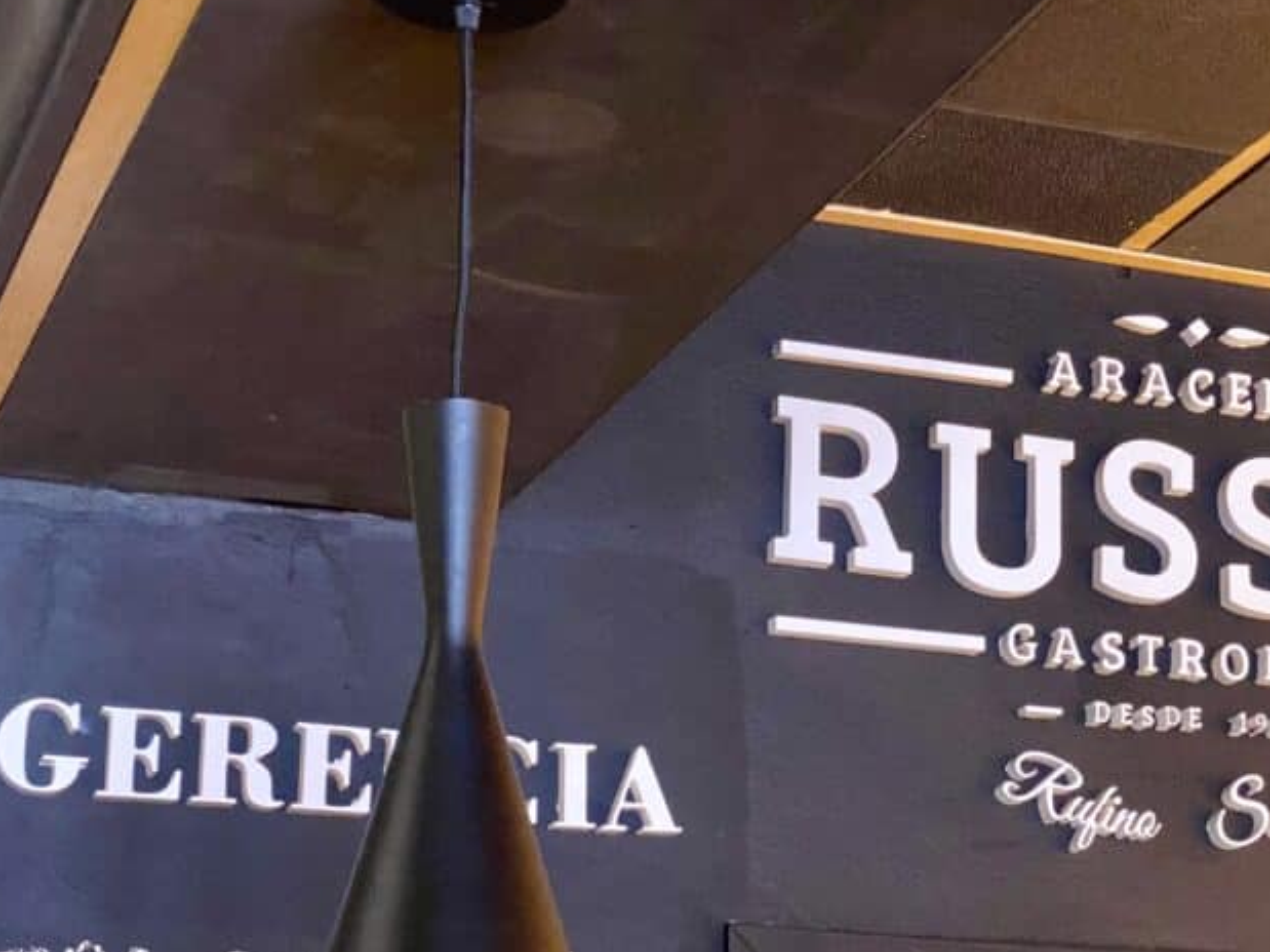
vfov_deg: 17.1
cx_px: 1040
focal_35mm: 86
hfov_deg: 22.4
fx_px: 3155
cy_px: 591
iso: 400
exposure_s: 1/50
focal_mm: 6
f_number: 2
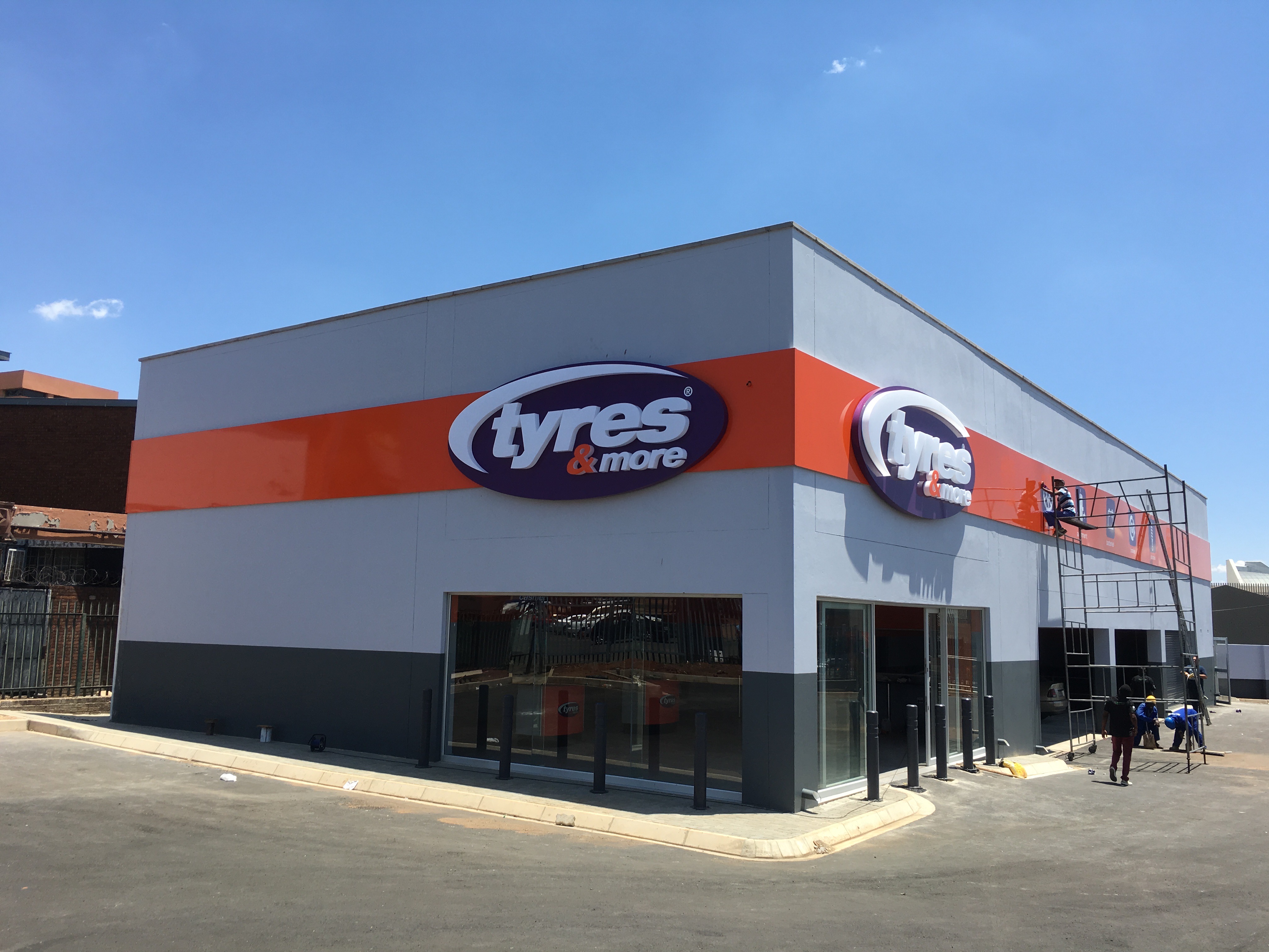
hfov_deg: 61.7
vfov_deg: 48.2
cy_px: 476
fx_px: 1063
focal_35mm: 29
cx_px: 634
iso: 25
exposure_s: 1/1131
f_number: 2.2
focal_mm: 4.15
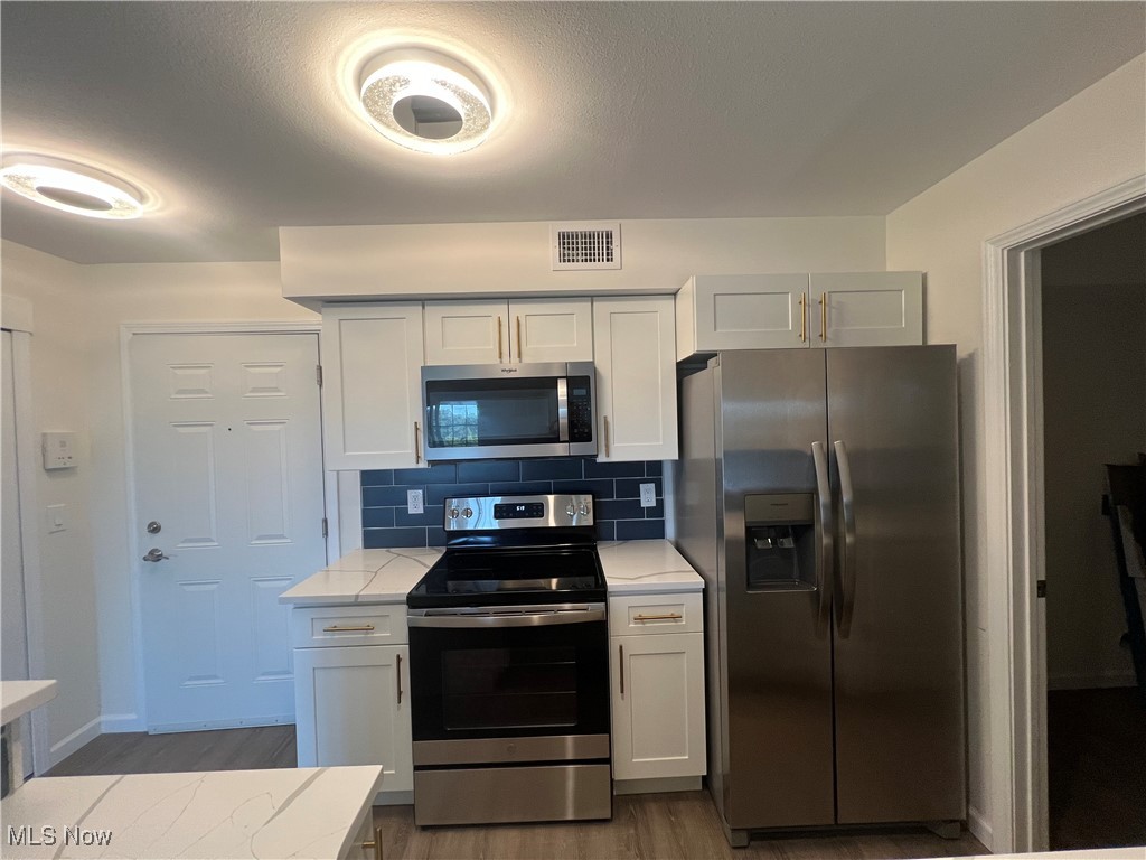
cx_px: 573
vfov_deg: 89.9
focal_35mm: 13
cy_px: 430
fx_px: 430
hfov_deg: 106.2
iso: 160
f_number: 1.8
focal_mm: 1.57
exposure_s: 1/120
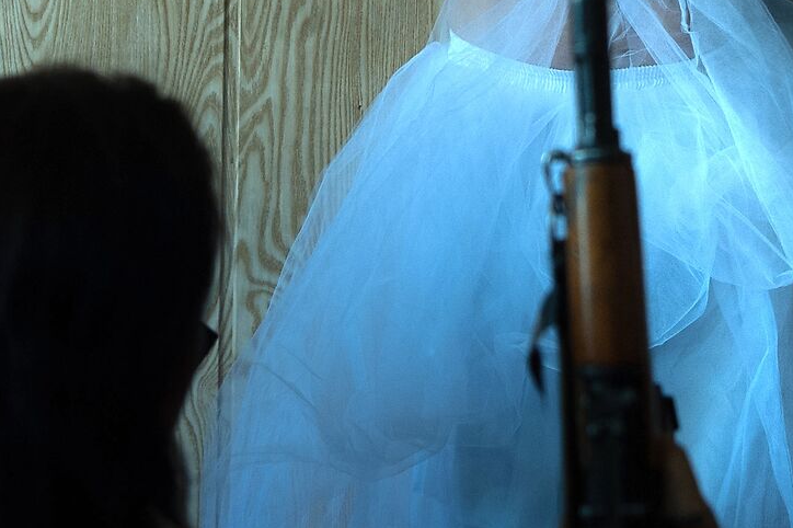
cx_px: 558
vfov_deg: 11.5
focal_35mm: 116
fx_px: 2554
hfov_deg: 17.6
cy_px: -136
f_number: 2.8
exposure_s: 1/125
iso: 1600
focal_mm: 35
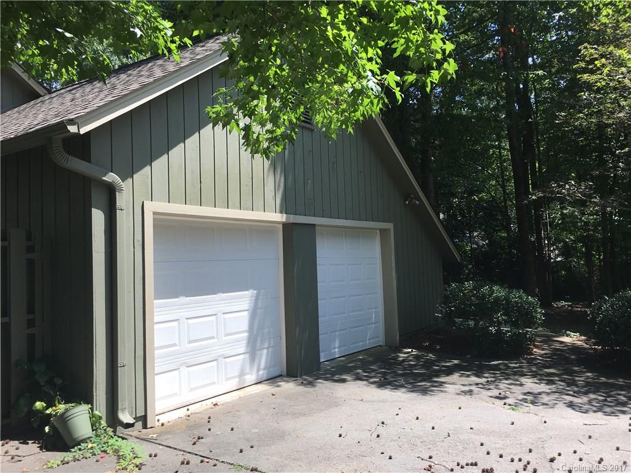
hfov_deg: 61.7
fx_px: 529
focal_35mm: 29
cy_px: 236
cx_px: 316
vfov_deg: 48.2
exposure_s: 1/674
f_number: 2.2
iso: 25
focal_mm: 4.15
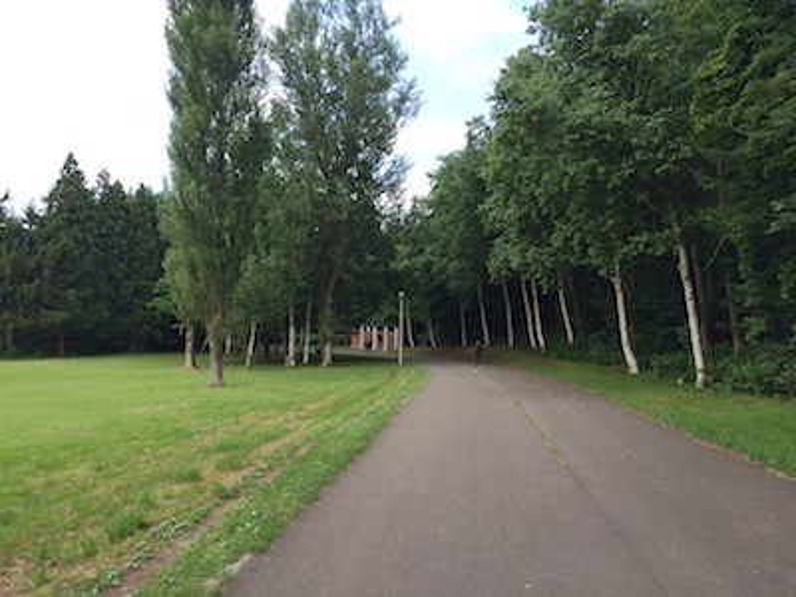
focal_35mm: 29
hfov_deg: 61.7
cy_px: 298
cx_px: 398
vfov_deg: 48.2
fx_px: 667
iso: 32
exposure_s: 1/456
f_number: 2.2
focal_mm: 4.15
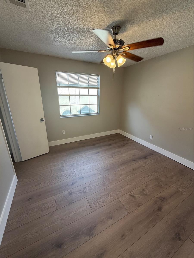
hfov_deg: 85.7
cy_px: 129
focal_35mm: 14
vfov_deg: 102.1
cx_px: 97
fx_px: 105
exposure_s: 1/99
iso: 80
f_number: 2.2
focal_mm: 2.22
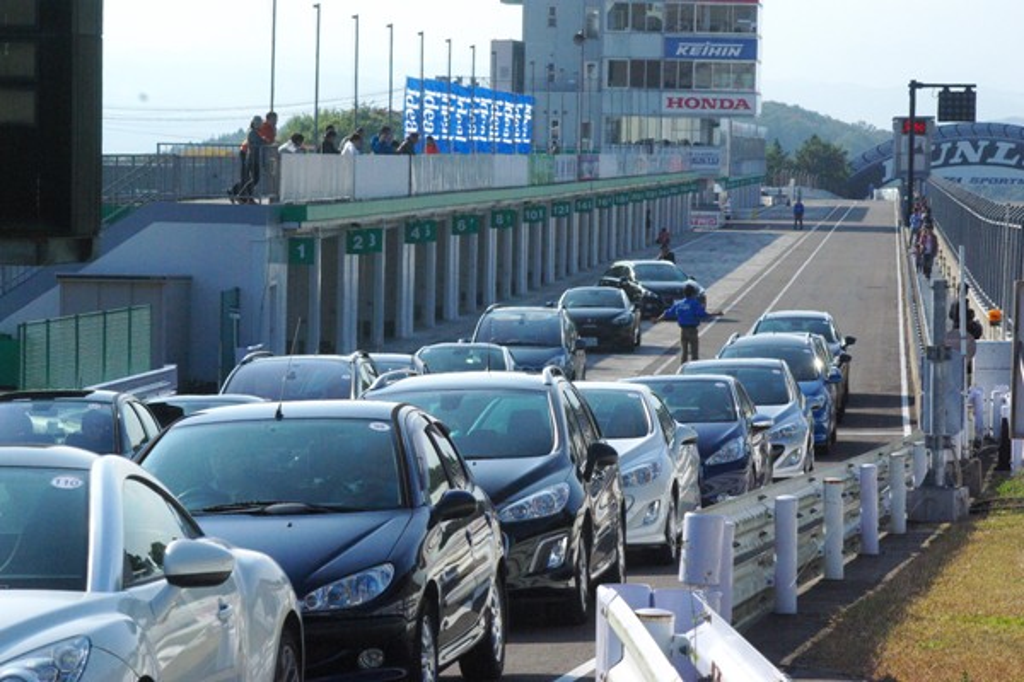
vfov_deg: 9.8
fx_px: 3968
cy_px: 341
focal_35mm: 140
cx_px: 512
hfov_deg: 14.7
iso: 1600
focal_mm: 93
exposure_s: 1/1500
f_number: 9.5
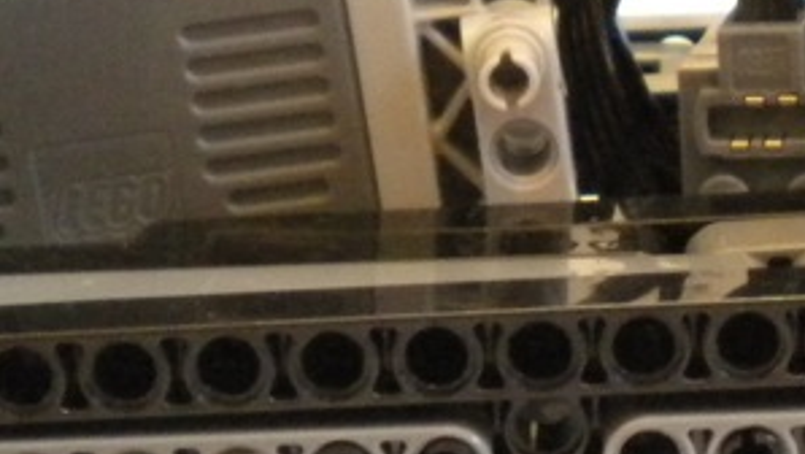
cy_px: 522
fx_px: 2798
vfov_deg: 9.2
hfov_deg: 16.2
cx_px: 686
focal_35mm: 131
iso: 800
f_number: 3.1
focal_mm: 6.3
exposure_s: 1/25
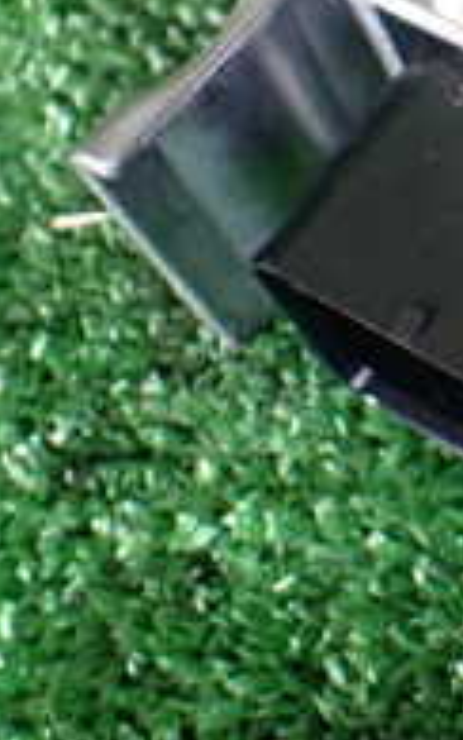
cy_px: 140
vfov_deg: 20.9
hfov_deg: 11.9
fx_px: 1977
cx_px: 941
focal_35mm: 98
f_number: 2.3
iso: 320
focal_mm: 5.4
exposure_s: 1/125
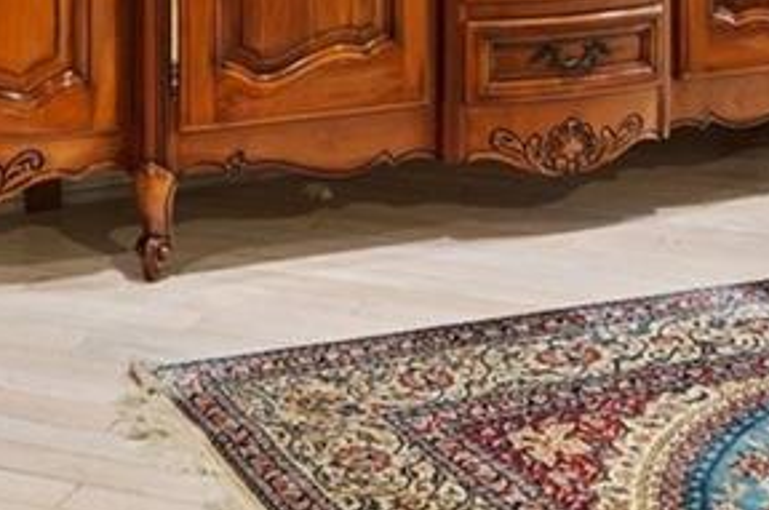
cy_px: -316
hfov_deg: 22.6
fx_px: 1898
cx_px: 158
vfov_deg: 14.1
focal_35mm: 89
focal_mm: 16
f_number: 8
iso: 200
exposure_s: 2
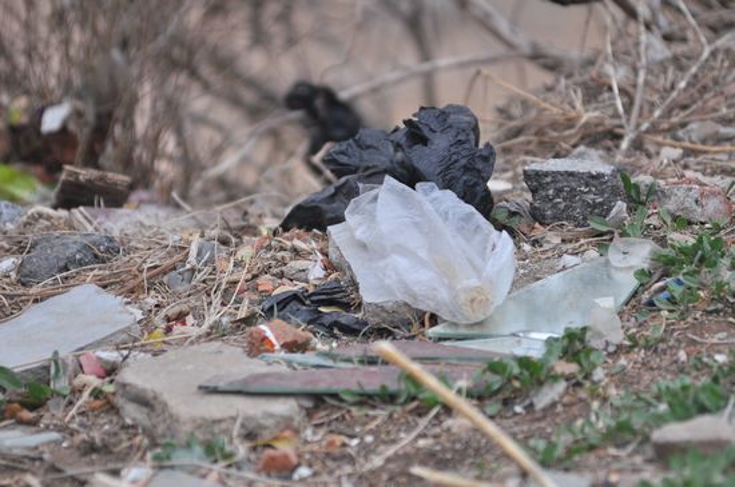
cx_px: 368
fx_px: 6116
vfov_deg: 4.6
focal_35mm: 300
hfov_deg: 6.9
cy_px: 244
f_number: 2.8
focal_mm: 200
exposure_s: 1/500
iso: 500
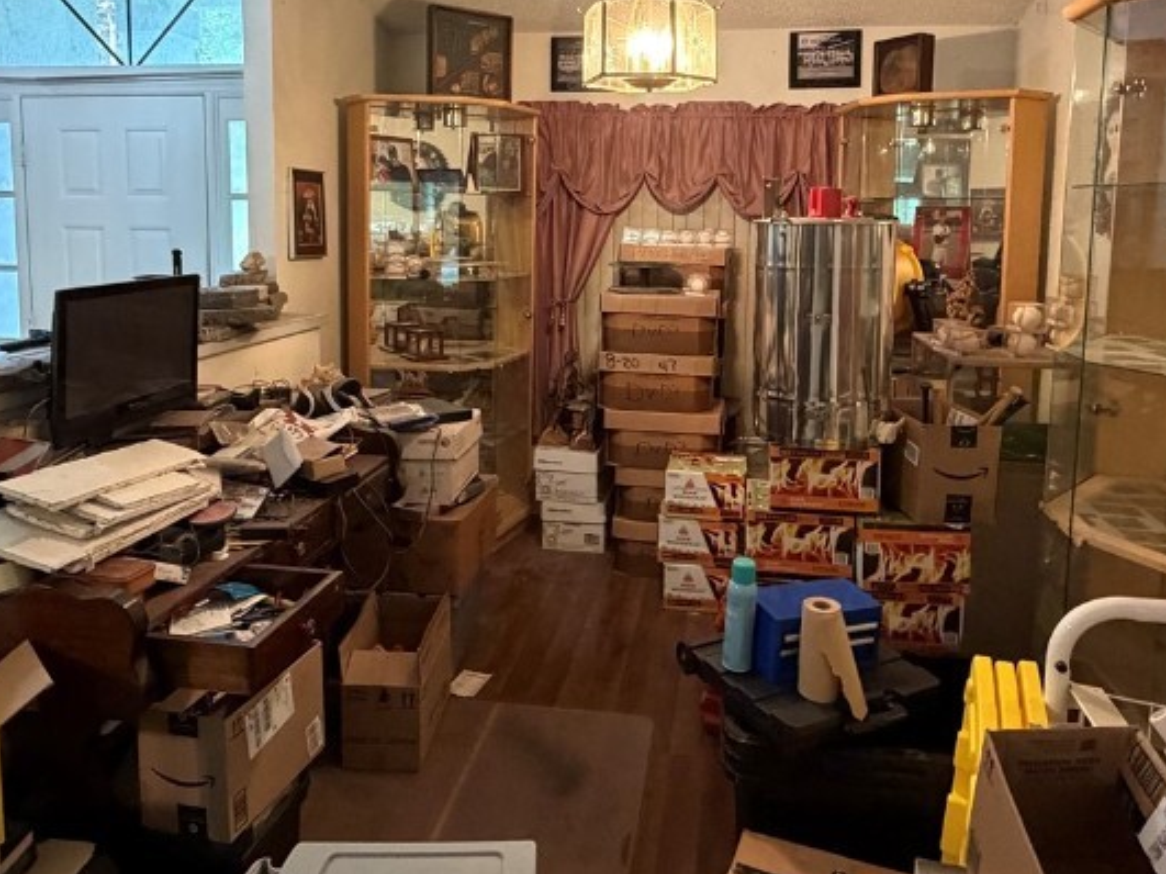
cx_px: 602
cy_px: 296
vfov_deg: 50.5
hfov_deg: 65.3
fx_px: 909
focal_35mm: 27
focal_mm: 2.22
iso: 500
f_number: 2.2
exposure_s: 1/60
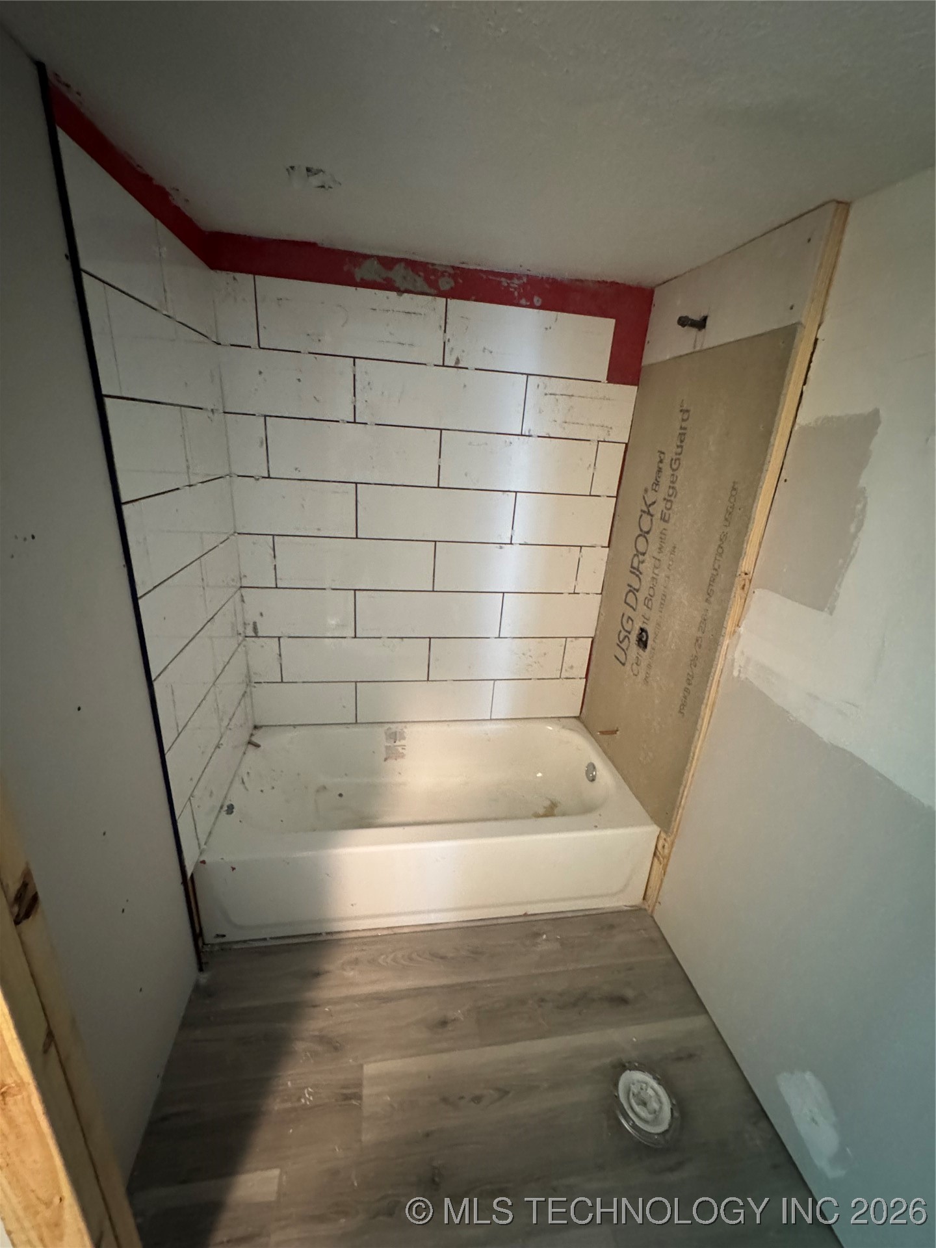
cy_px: 624
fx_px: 505
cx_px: 468
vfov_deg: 102.1
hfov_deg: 85.7
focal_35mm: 14
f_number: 2.2
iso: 1000
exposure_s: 1/40
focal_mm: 2.22
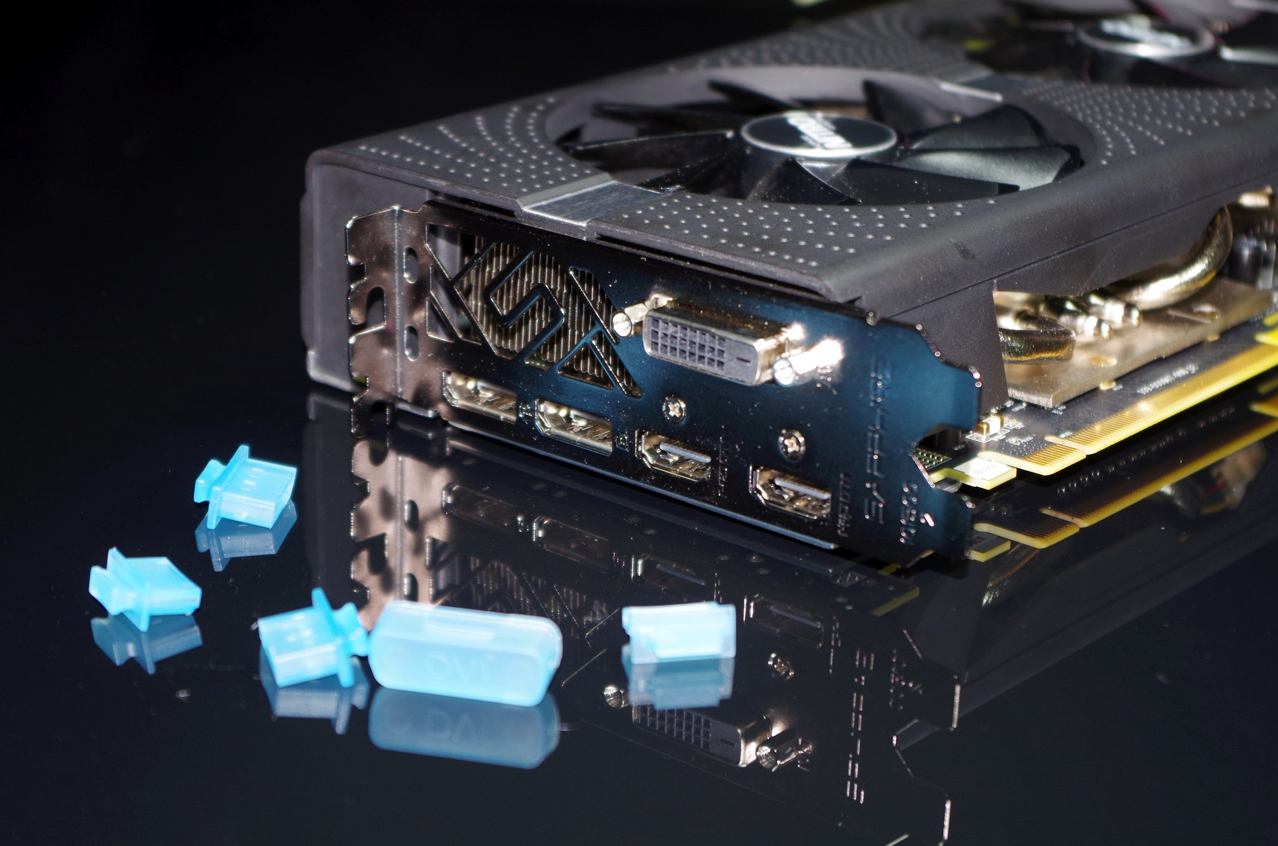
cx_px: 639
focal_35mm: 82
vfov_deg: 16.6
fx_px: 2905
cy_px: 423
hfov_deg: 24.8
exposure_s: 1/40
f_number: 5.6
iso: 200
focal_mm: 55
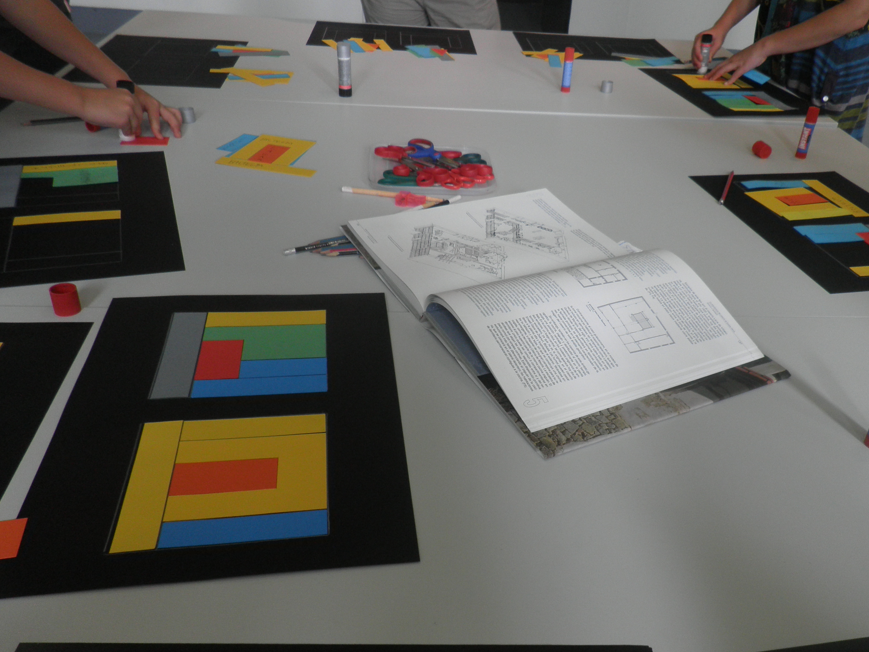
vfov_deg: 45.4
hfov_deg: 57.9
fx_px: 778
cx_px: 516
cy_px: 342
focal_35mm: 31
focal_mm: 4.3
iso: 80
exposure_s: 1/30
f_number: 3.3
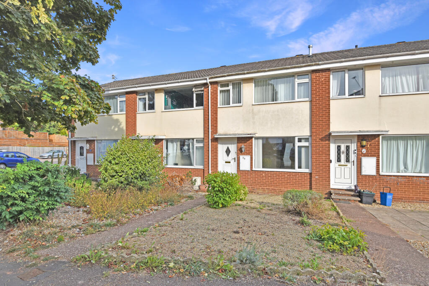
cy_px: 143
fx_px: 215
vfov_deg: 67.4
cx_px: 214
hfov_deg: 90.0
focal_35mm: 18
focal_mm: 12
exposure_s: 1/250
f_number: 8
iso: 125
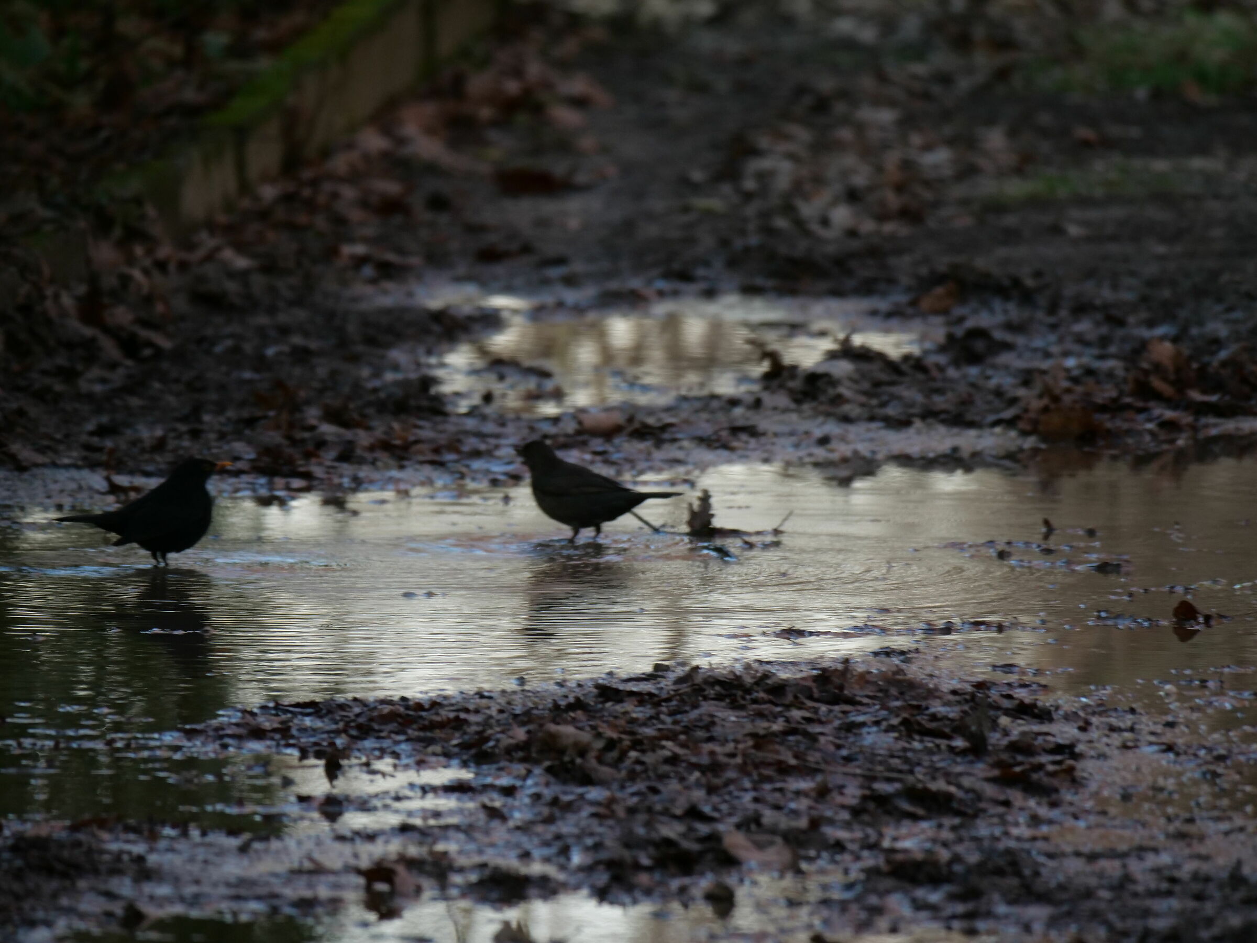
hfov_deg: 2.5
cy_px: 472
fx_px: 29050
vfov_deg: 1.9
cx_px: 628
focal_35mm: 800
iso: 800
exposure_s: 1/60
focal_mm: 400
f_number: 6.3
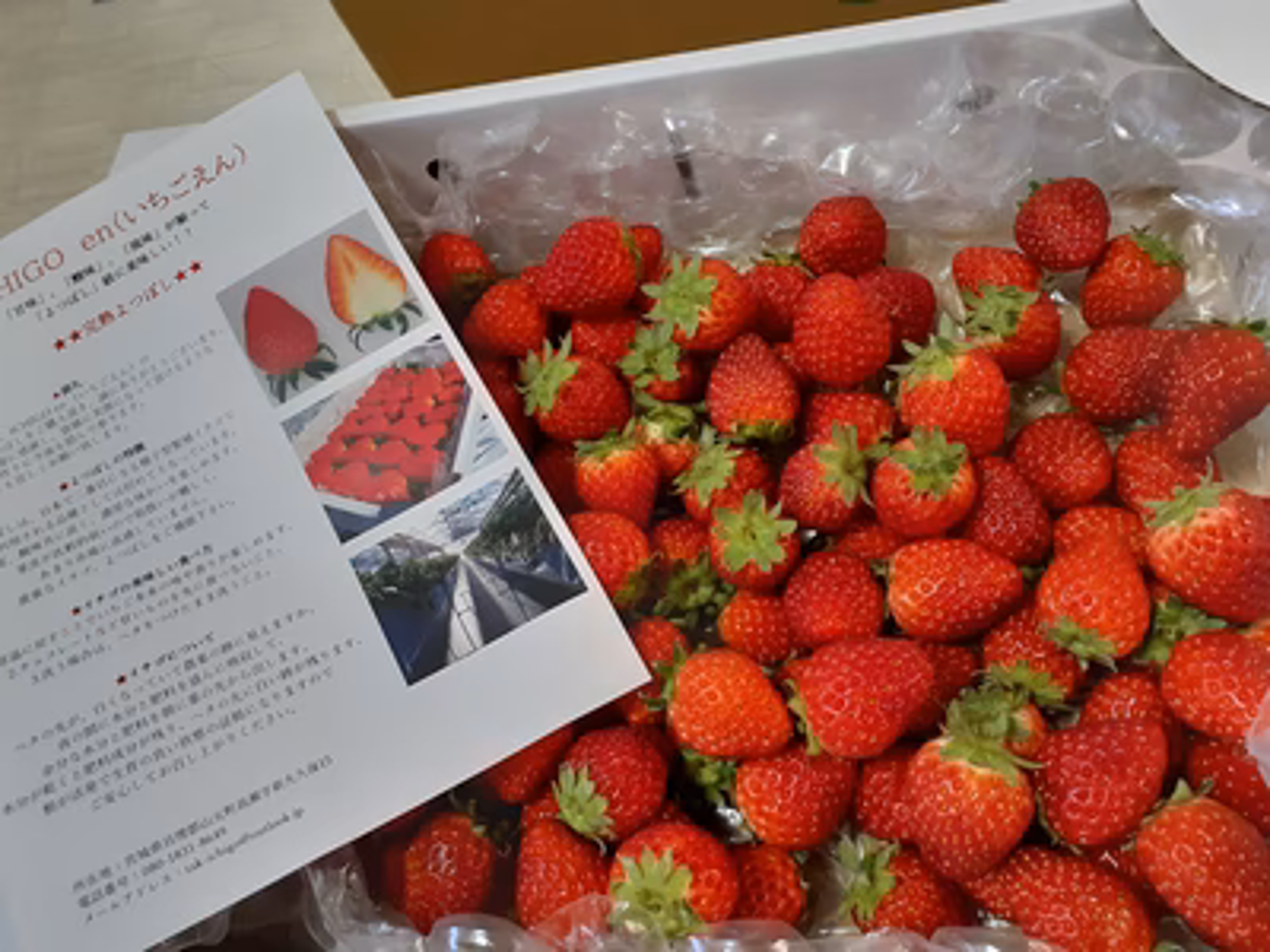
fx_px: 991
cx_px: 635
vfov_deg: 51.4
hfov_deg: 65.3
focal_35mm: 27
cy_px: 476
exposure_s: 1/50
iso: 400
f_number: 1.9
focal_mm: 3.6
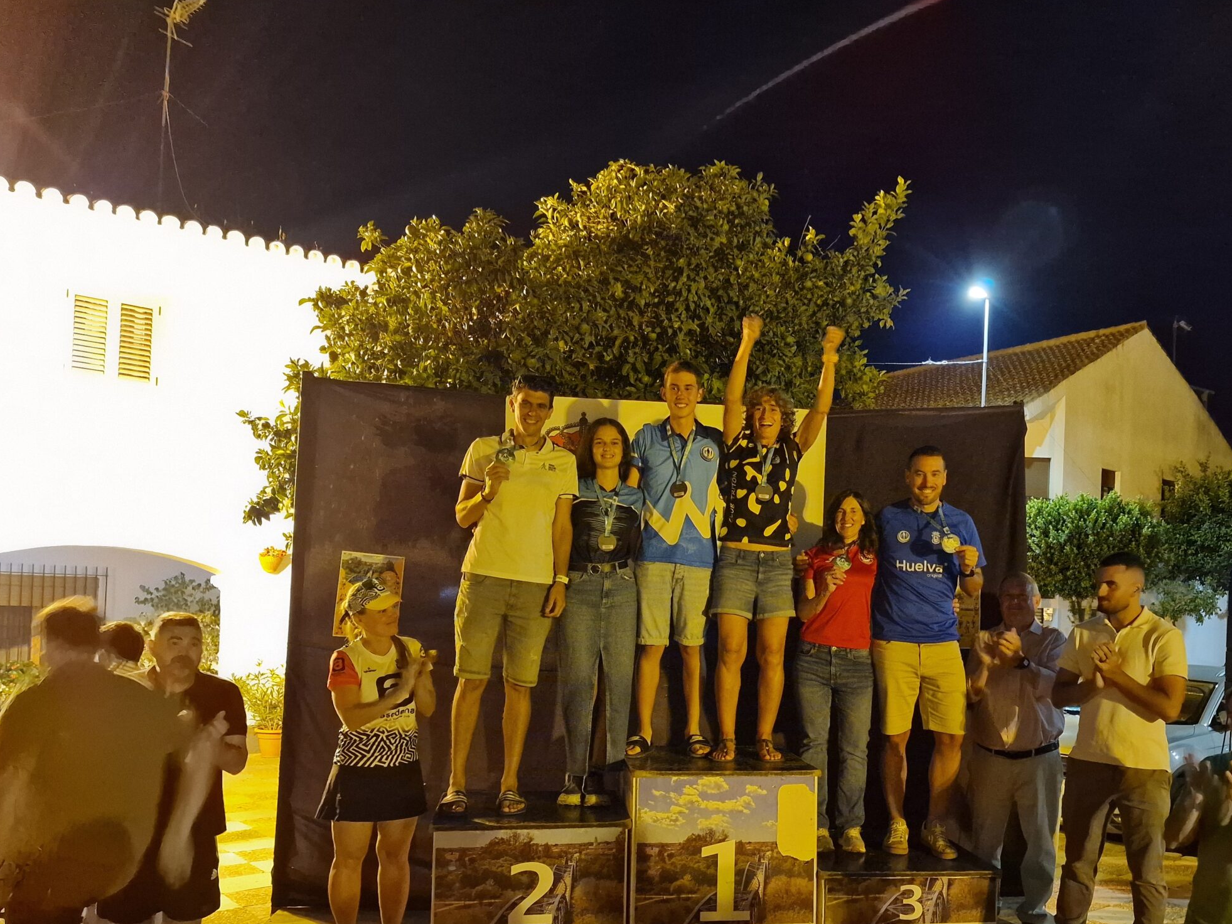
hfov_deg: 59.6
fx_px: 1068
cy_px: 589
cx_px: 715
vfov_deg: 46.3
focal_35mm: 30
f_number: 1.8
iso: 800
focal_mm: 6.4
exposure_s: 1/25
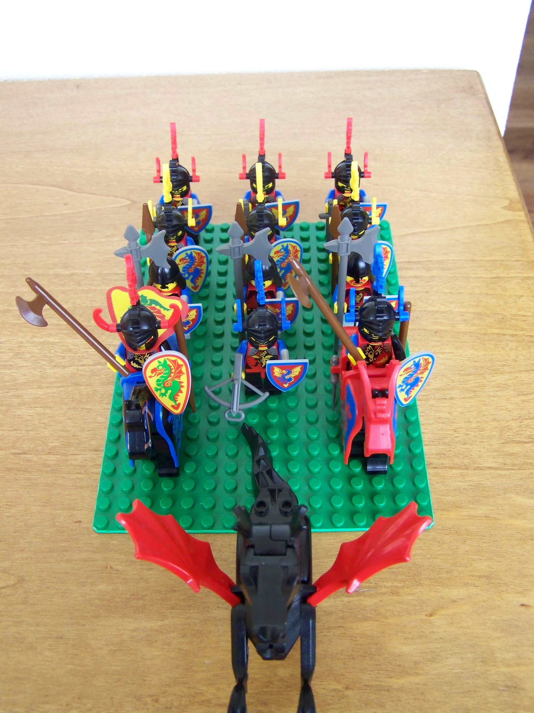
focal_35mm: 38
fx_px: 782
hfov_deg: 37.7
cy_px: 356
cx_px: 267
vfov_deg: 49.0
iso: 200
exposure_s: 1/60
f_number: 2.8
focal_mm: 6.3
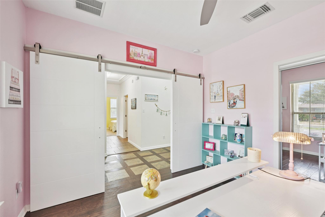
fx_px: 135
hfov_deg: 100.4
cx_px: 162
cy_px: 108
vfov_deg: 77.3
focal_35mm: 15
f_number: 6.7
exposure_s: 1/15
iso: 320
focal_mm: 15
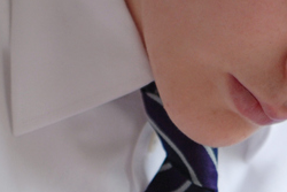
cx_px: 253
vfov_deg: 3.7
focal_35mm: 376
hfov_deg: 5.5
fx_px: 2999
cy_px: 213
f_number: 1.8
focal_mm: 50
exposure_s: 1/80
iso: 100
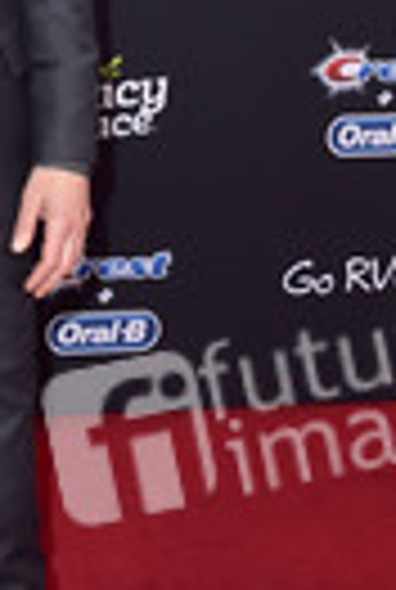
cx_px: -133
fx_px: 2101
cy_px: 194
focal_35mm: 128
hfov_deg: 10.5
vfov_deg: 15.9
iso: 500
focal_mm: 42
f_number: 7.1
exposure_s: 1/200
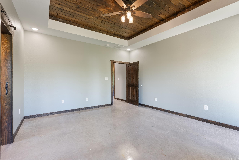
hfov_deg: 96.7
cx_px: 120
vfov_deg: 73.8
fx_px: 106
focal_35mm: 16
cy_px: 80
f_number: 9
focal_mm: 16
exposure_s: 1/1.25
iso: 250
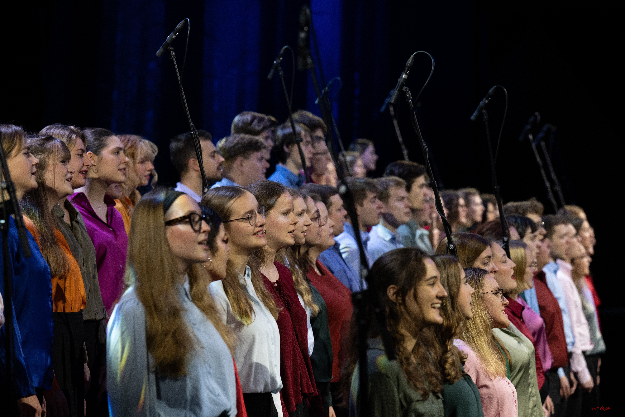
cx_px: 312
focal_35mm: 130
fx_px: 2257
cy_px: 208
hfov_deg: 15.8
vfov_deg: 10.5
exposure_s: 1/160
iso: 1000
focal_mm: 130
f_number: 4.5
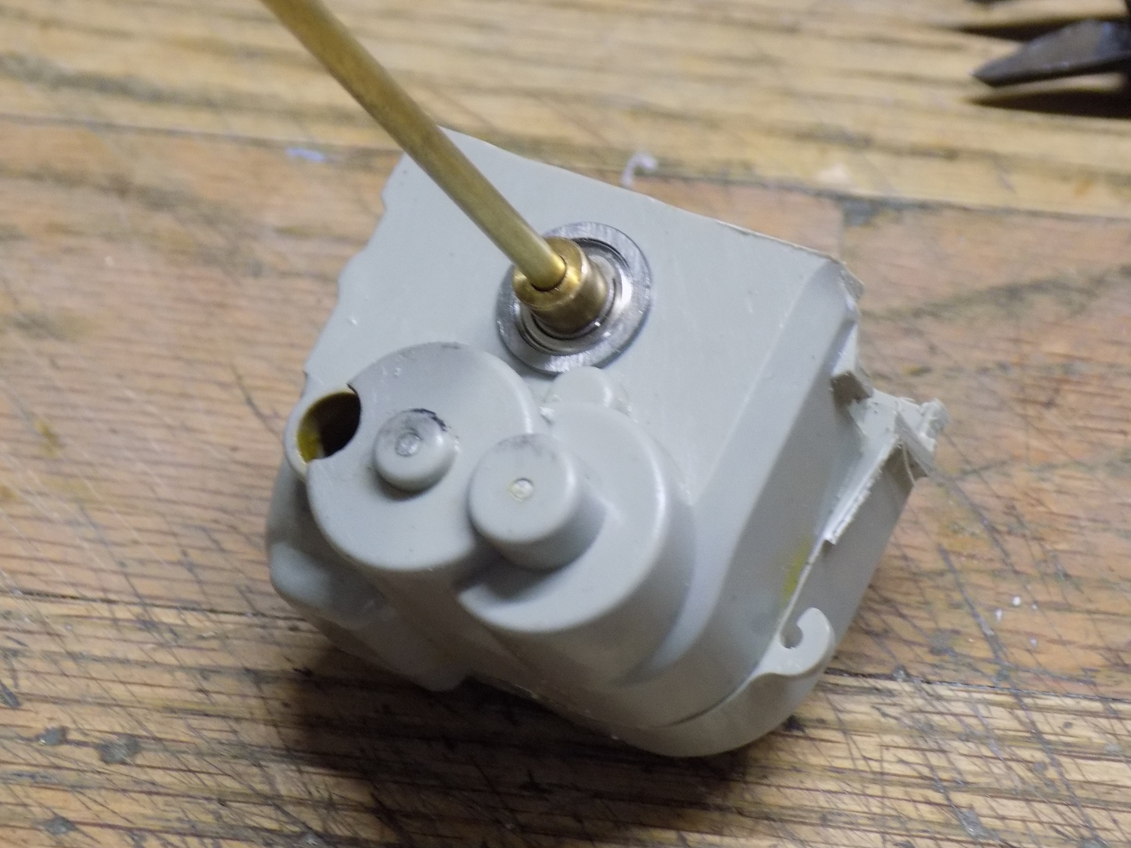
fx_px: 3169
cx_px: 566
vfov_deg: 15.2
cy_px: 424
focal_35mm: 97
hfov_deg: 20.2
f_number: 4.6
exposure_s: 1/25
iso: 400
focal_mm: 17.2
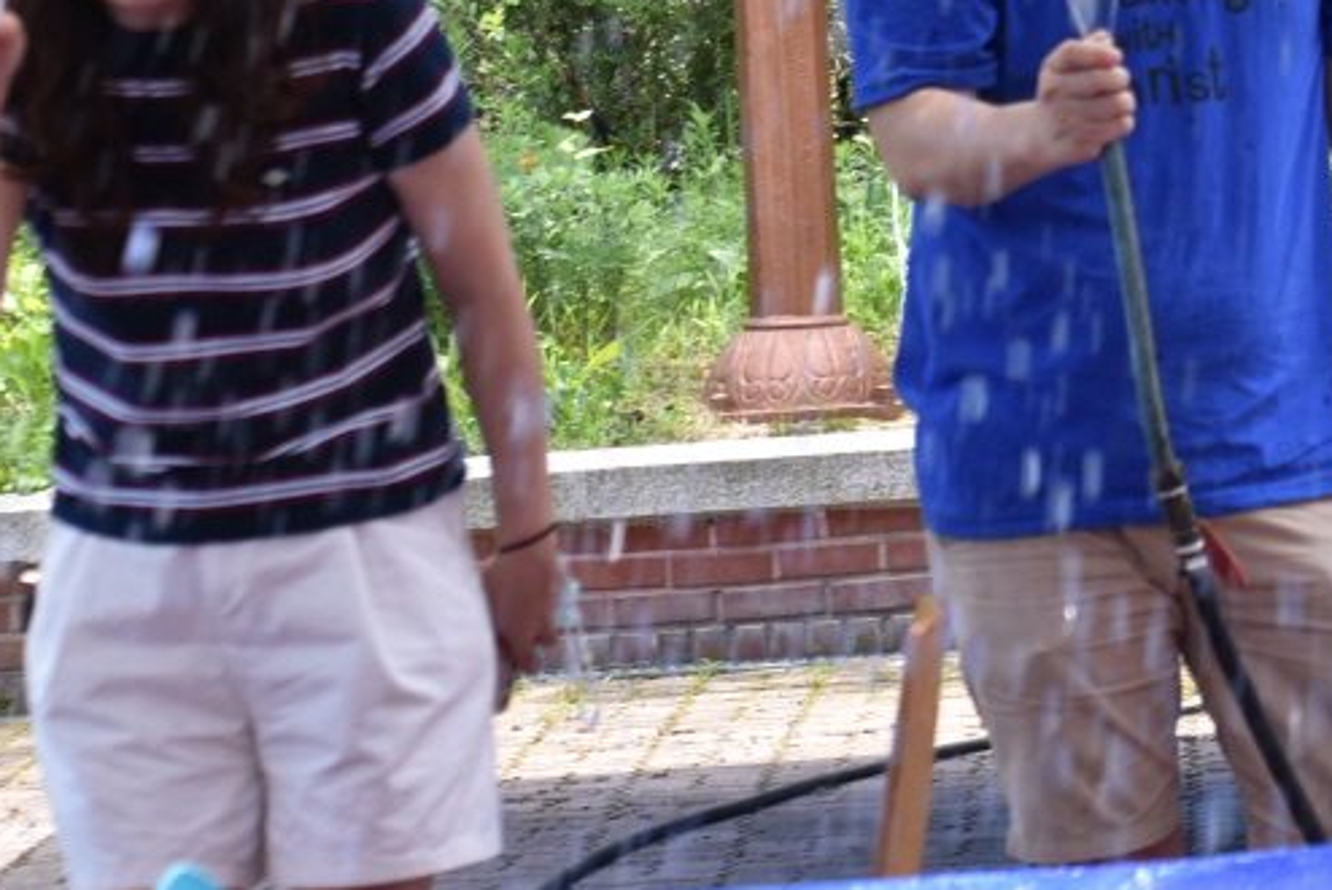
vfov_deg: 5.8
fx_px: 8774
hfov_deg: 8.7
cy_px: 27
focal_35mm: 237
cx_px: 944
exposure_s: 1/200
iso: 400
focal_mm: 78
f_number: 7.1
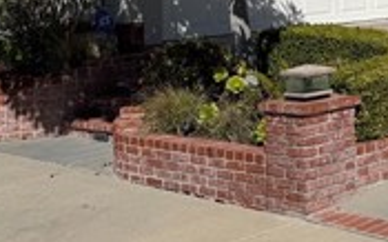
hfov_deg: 19.1
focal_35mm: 93
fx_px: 982
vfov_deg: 13.2
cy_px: -127
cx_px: 607
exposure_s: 1/11905
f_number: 1.78
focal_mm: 6.76
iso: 80
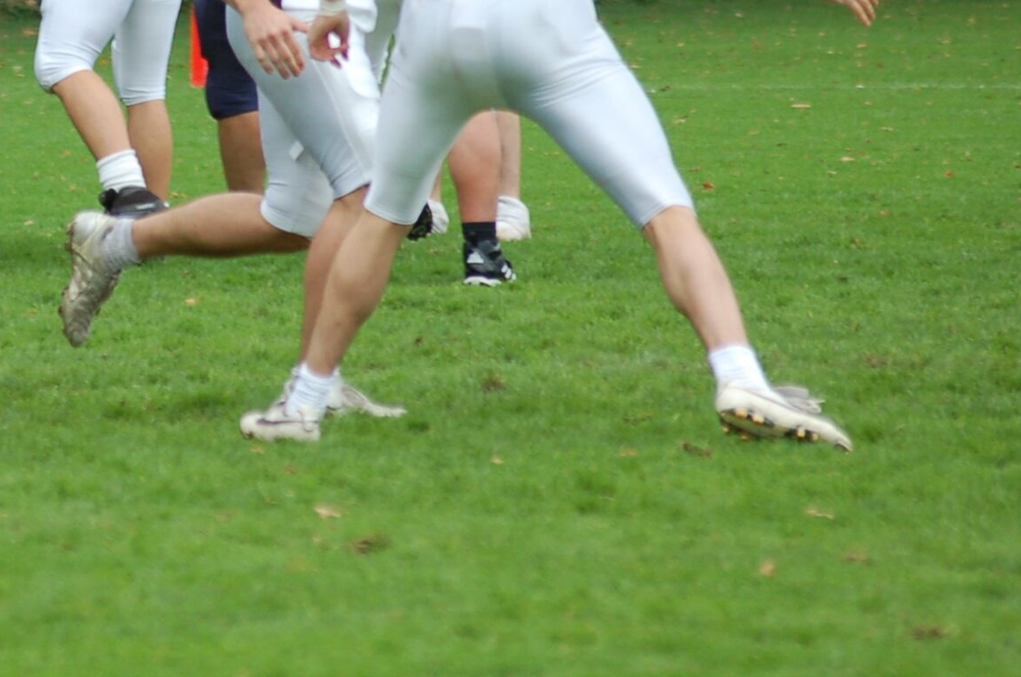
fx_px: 13730
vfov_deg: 2.8
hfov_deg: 4.3
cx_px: 90
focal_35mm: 485
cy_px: 34
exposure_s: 1/500
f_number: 4.8
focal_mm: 170
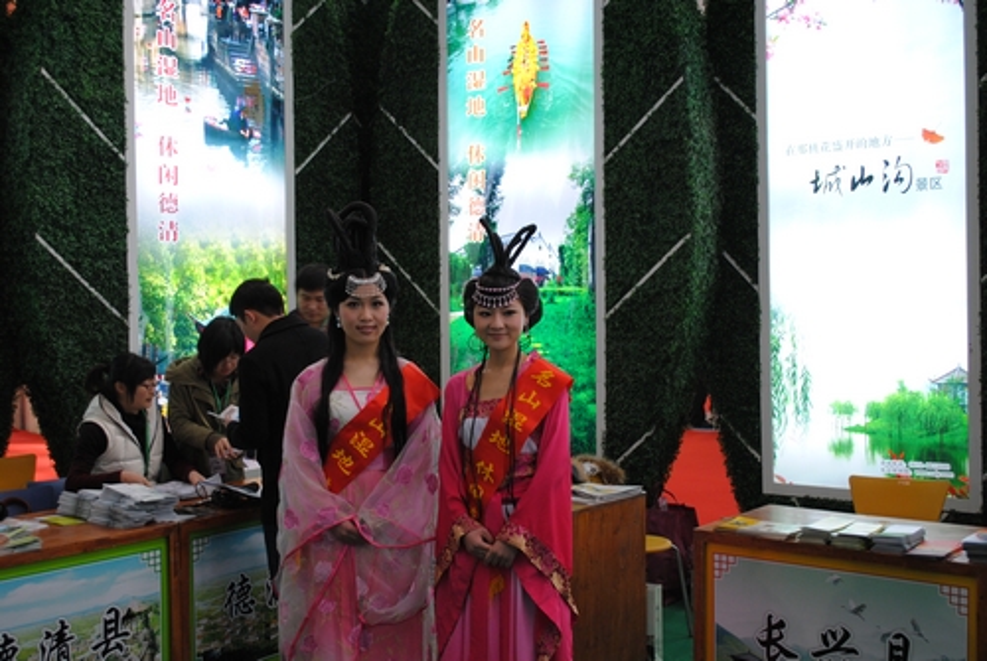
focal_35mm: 42
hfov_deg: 46.3
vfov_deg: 32.0
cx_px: 494
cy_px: 330
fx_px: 1153
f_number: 4.5
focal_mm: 28
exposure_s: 1/30
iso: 320
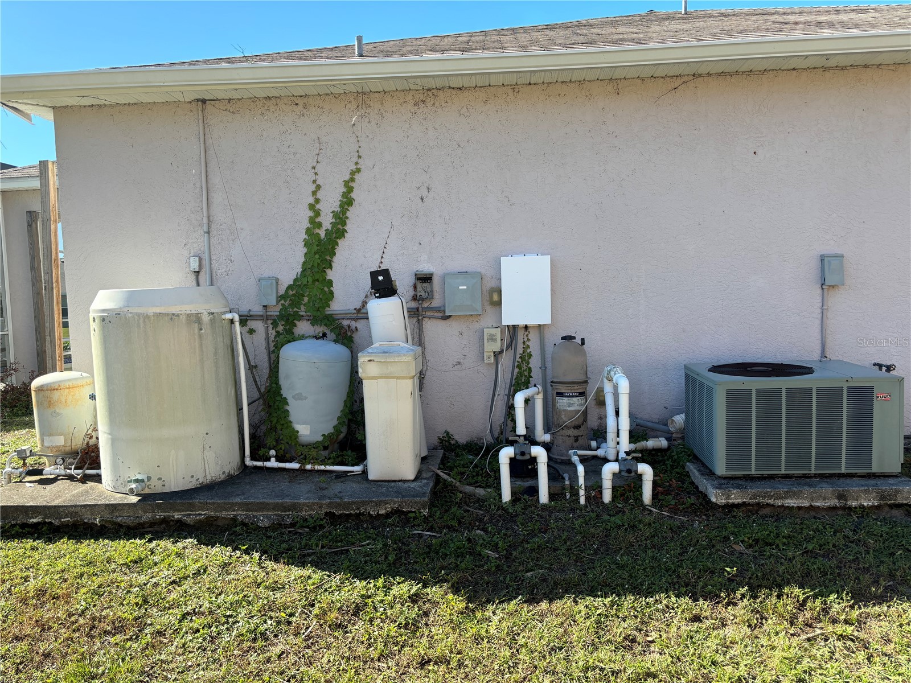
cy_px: 342
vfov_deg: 53.1
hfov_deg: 67.3
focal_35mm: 26
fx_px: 684
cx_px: 456
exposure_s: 1/1007
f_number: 1.6
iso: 50
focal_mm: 5.96
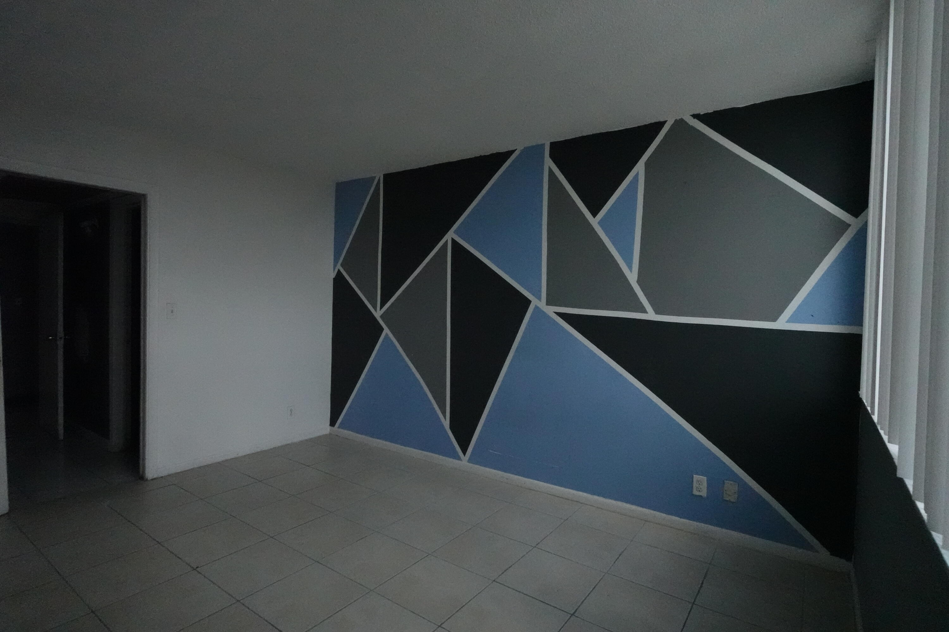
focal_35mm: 18
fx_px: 474
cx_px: 474
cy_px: 316
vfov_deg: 67.4
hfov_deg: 90.0
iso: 6400
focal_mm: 6.9
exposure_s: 1/8000
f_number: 4
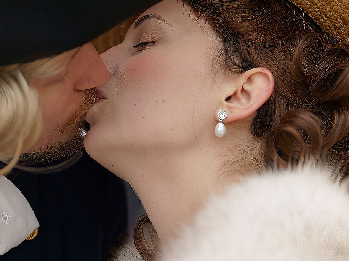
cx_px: 133
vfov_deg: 11.8
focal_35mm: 126
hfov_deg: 15.6
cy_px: 145
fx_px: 1270
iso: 125
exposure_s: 1/50
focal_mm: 50
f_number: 1.4
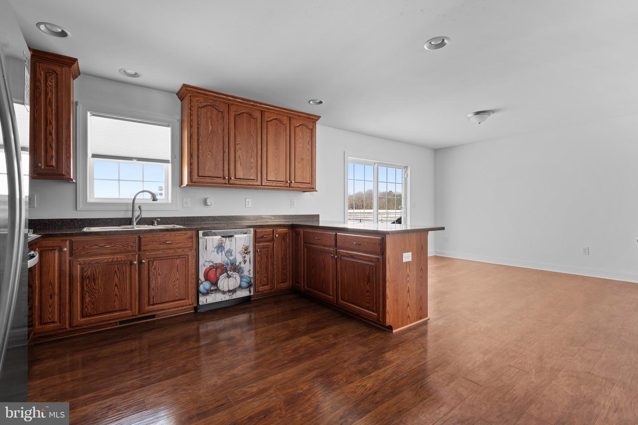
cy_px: 212
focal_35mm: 16
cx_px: 319
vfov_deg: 72.6
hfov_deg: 95.5
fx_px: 290
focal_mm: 10.9
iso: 250
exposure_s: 1/4
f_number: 7.1
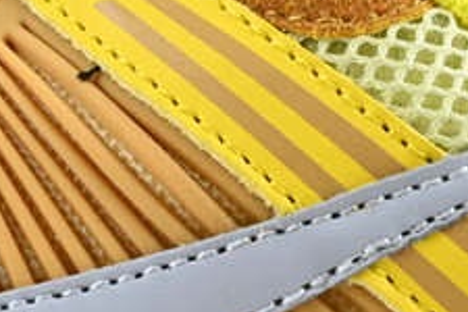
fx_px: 2595
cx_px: -31
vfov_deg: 6.9
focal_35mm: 200
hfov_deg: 10.2
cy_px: 233
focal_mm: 25
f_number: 5
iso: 400
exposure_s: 1/125
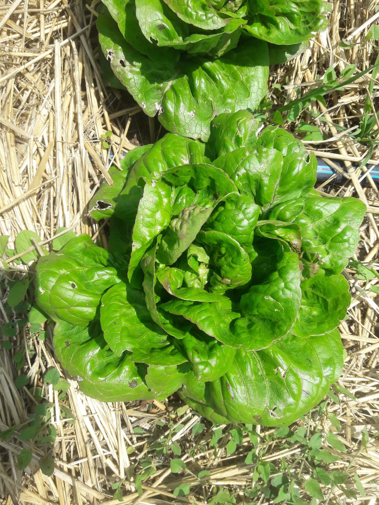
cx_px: 190
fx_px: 409
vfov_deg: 63.4
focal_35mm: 28
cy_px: 252
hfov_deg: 49.7
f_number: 1.9
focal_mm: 3.7
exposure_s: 1/1160
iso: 40
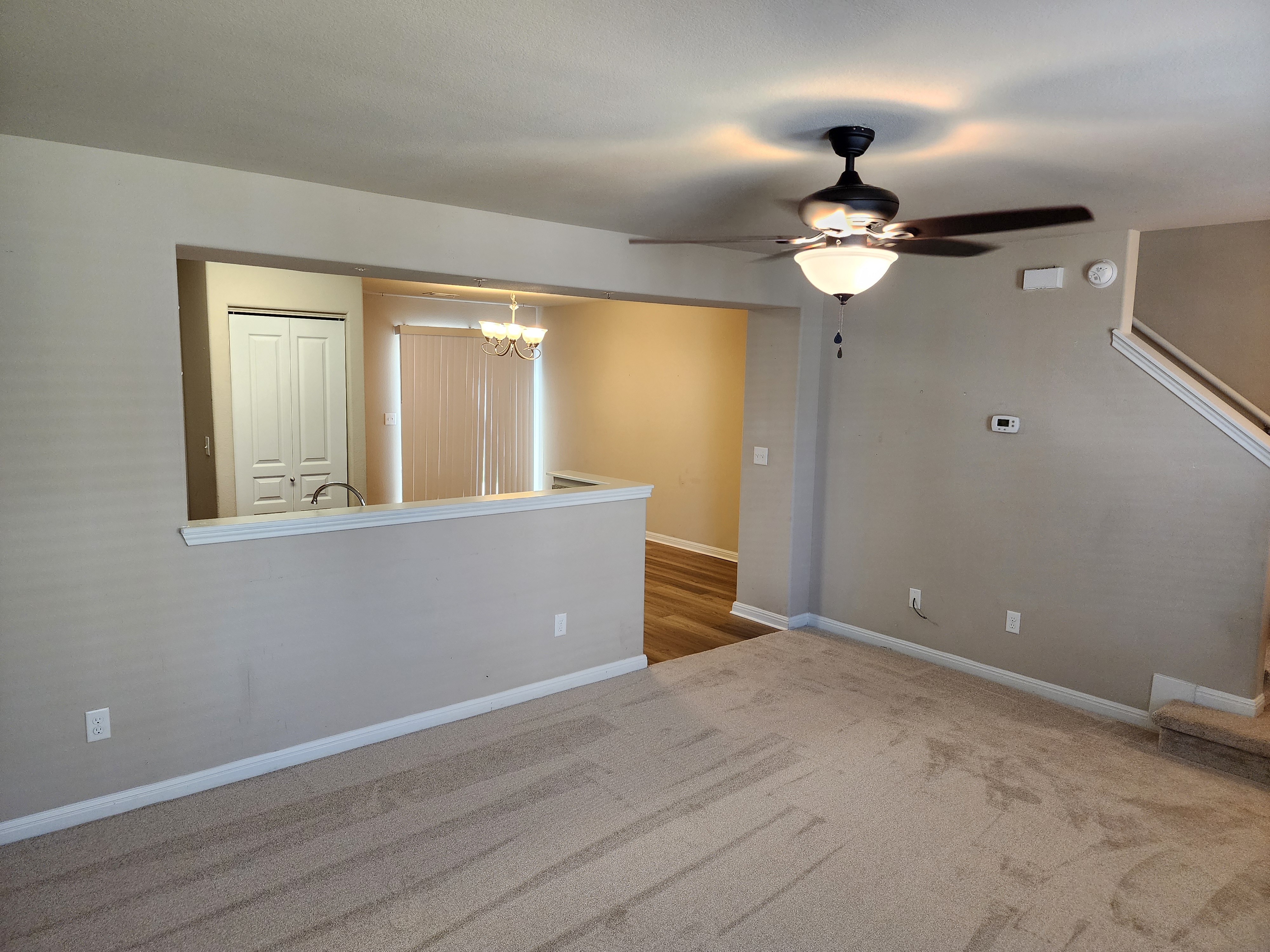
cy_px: 476
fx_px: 844
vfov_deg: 58.9
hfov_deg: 73.9
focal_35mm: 23
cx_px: 635
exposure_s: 1/120
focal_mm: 6.4
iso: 250
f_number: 1.8
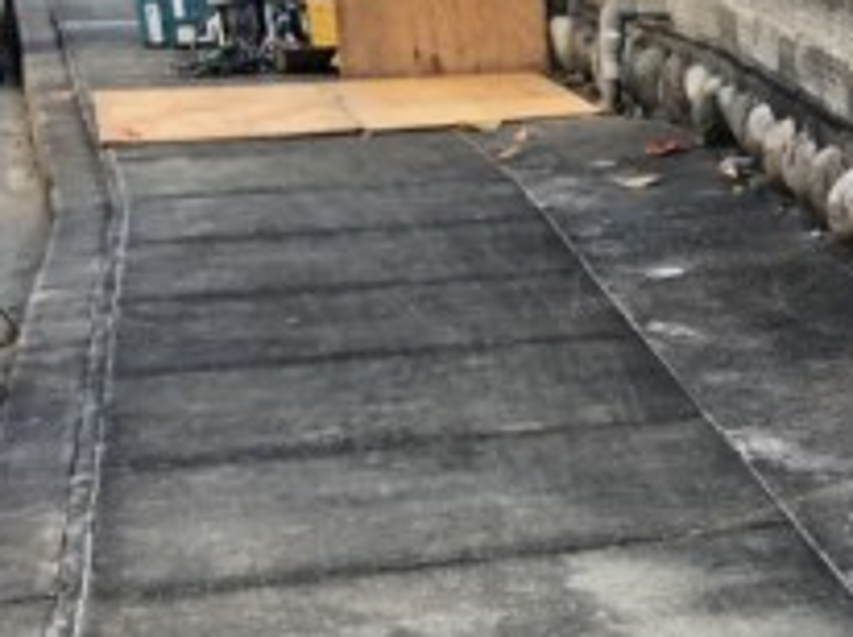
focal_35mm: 109
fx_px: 2683
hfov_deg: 15.4
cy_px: 467
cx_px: 1573
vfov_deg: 13.5
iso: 32
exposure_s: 1/120
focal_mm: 3.99
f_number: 1.8
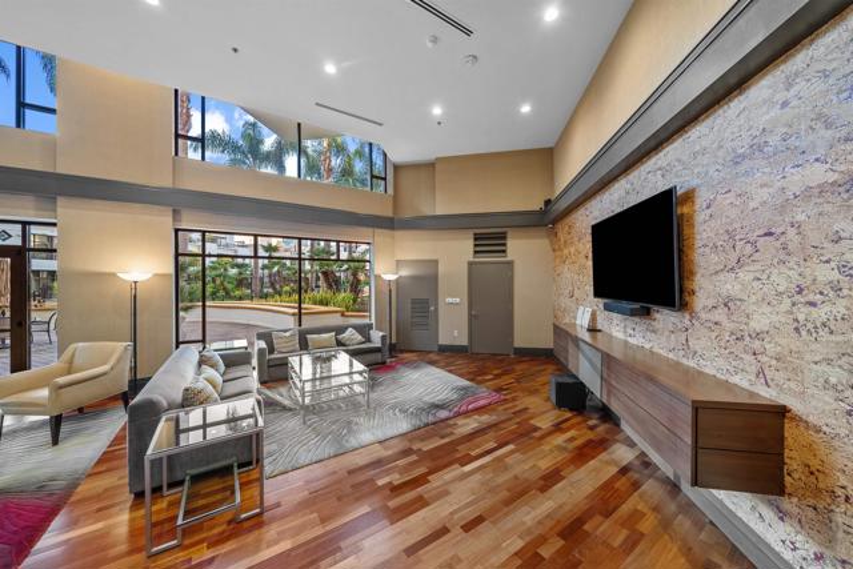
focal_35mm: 12
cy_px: 284
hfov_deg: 112.6
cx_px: 426
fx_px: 284
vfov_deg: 90.0
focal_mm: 12
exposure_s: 2.5
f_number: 6.3
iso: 125
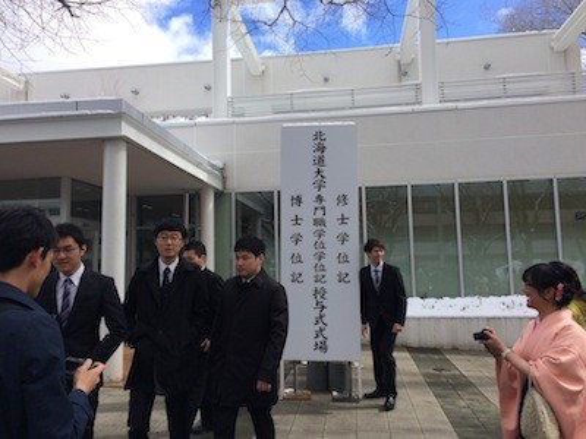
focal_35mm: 29
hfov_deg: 61.7
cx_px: 293
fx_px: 491
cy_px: 220
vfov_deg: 48.2
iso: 32
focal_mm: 4.15
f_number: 2.2
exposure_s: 1/1709
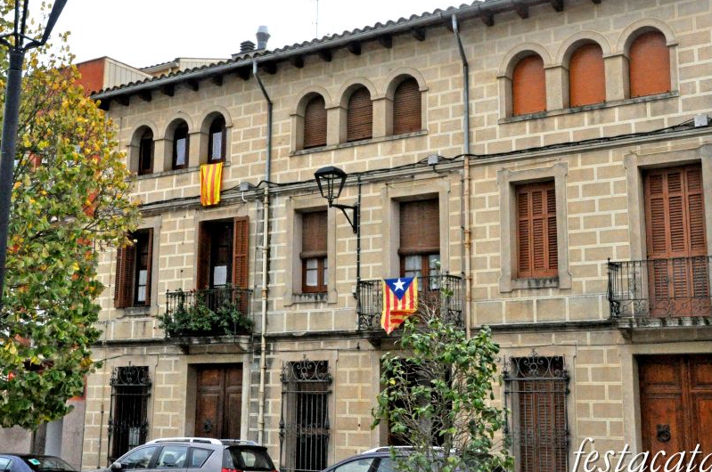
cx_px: 368
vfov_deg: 26.8
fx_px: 987
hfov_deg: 39.7
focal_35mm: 50
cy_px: 185
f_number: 25
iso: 1600
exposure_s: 1/200
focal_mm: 26
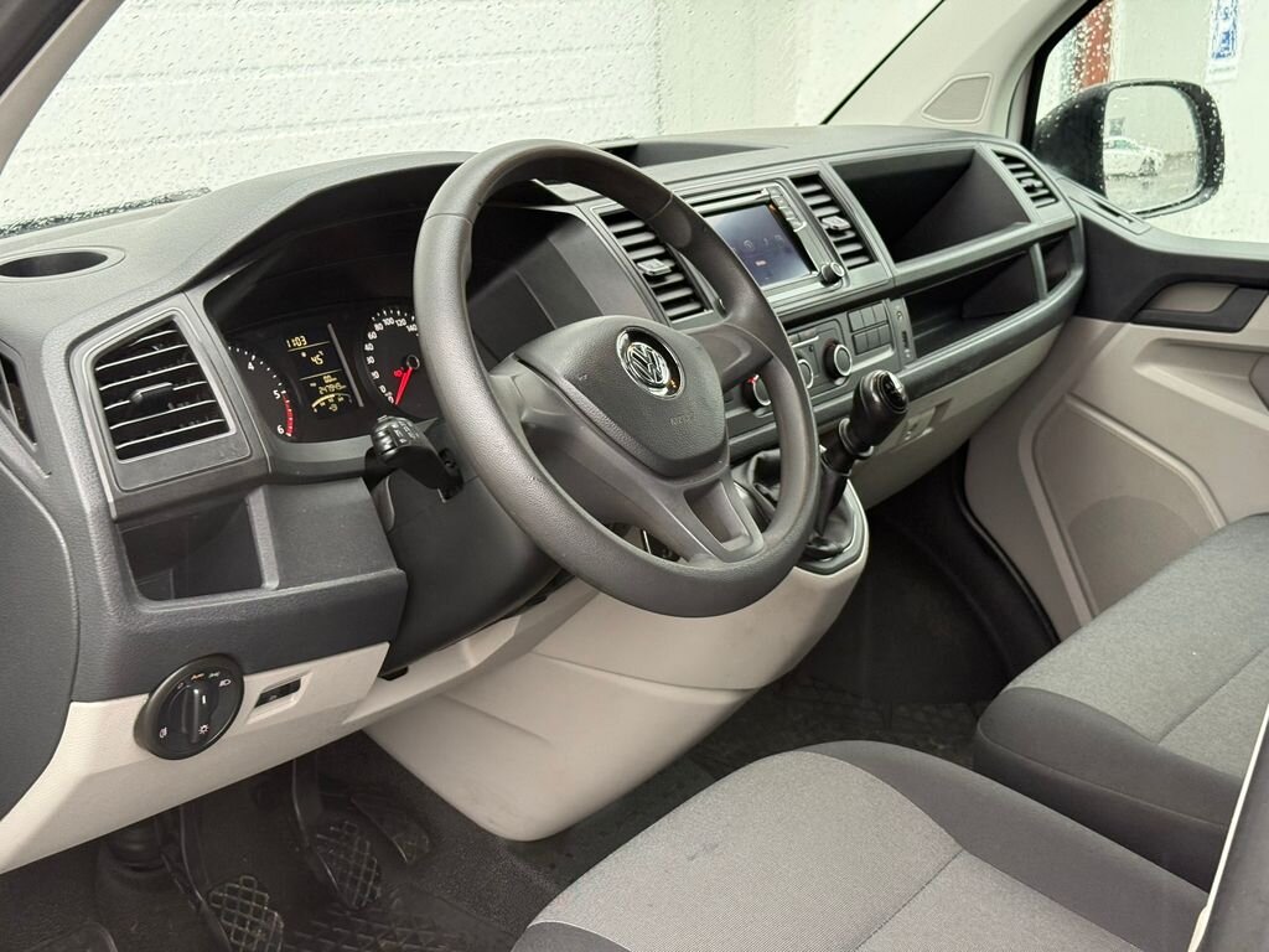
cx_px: 634
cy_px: 476
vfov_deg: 30.3
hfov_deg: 39.7
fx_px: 1760
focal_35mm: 48
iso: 125
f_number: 1.78
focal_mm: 6.76
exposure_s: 1/60
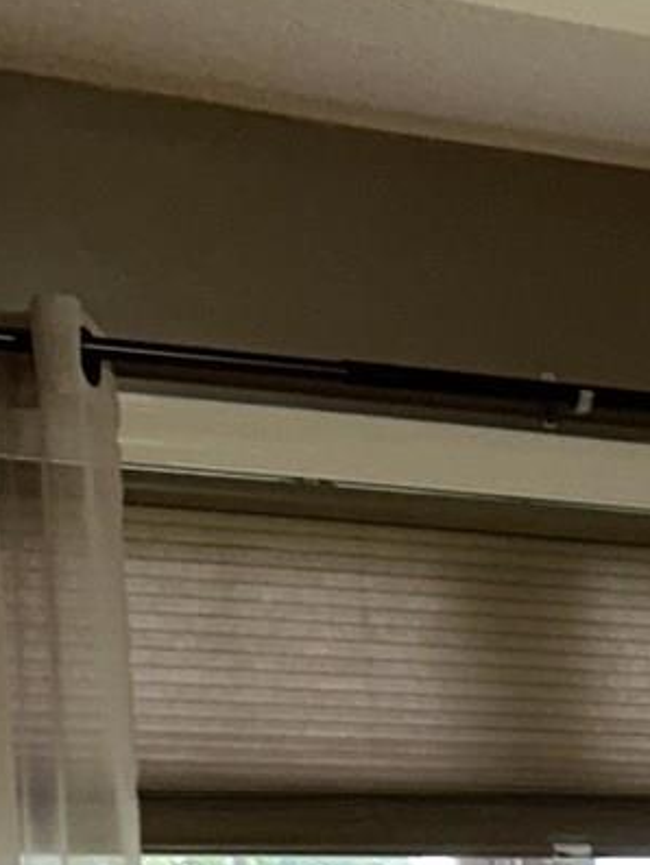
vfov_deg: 12.4
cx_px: 1664
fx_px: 3778
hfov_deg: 8.7
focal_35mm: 151
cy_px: 1331
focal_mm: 5.7
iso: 64
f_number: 1.5
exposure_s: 1/120
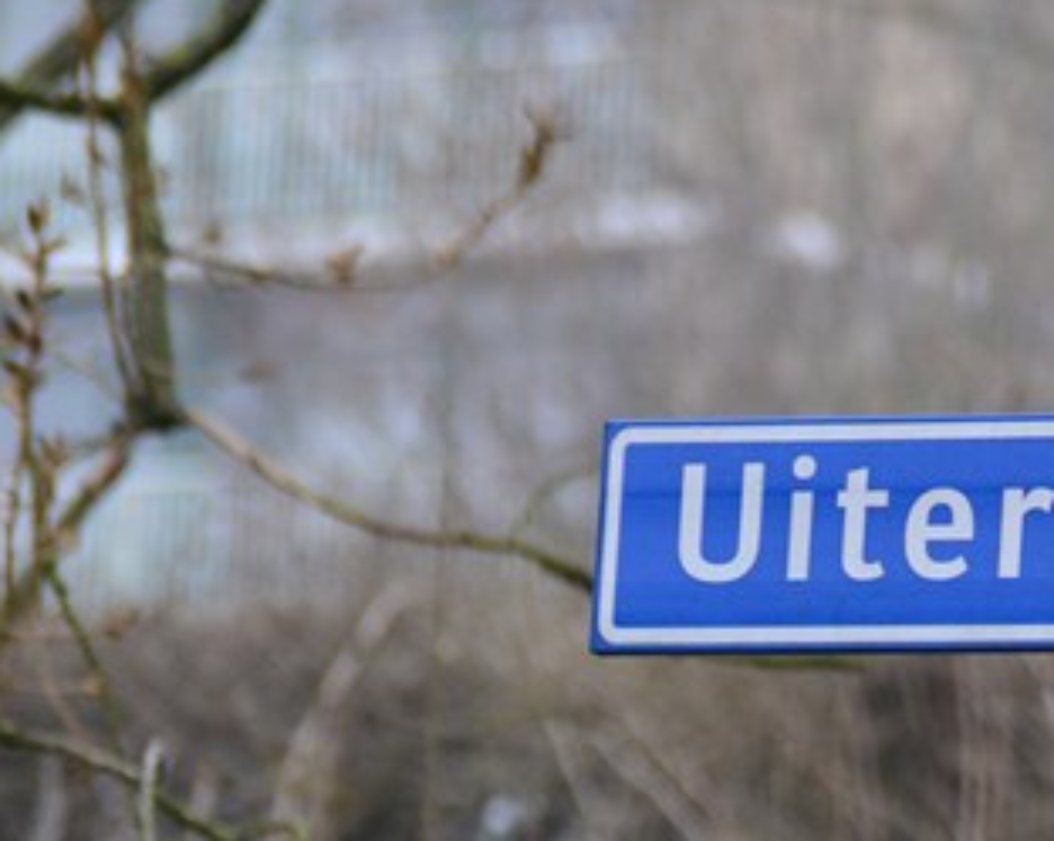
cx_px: 784
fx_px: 16891
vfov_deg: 2.9
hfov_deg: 3.6
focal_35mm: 542
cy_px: 551
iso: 1600
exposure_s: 1/640
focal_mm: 200
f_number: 6.3
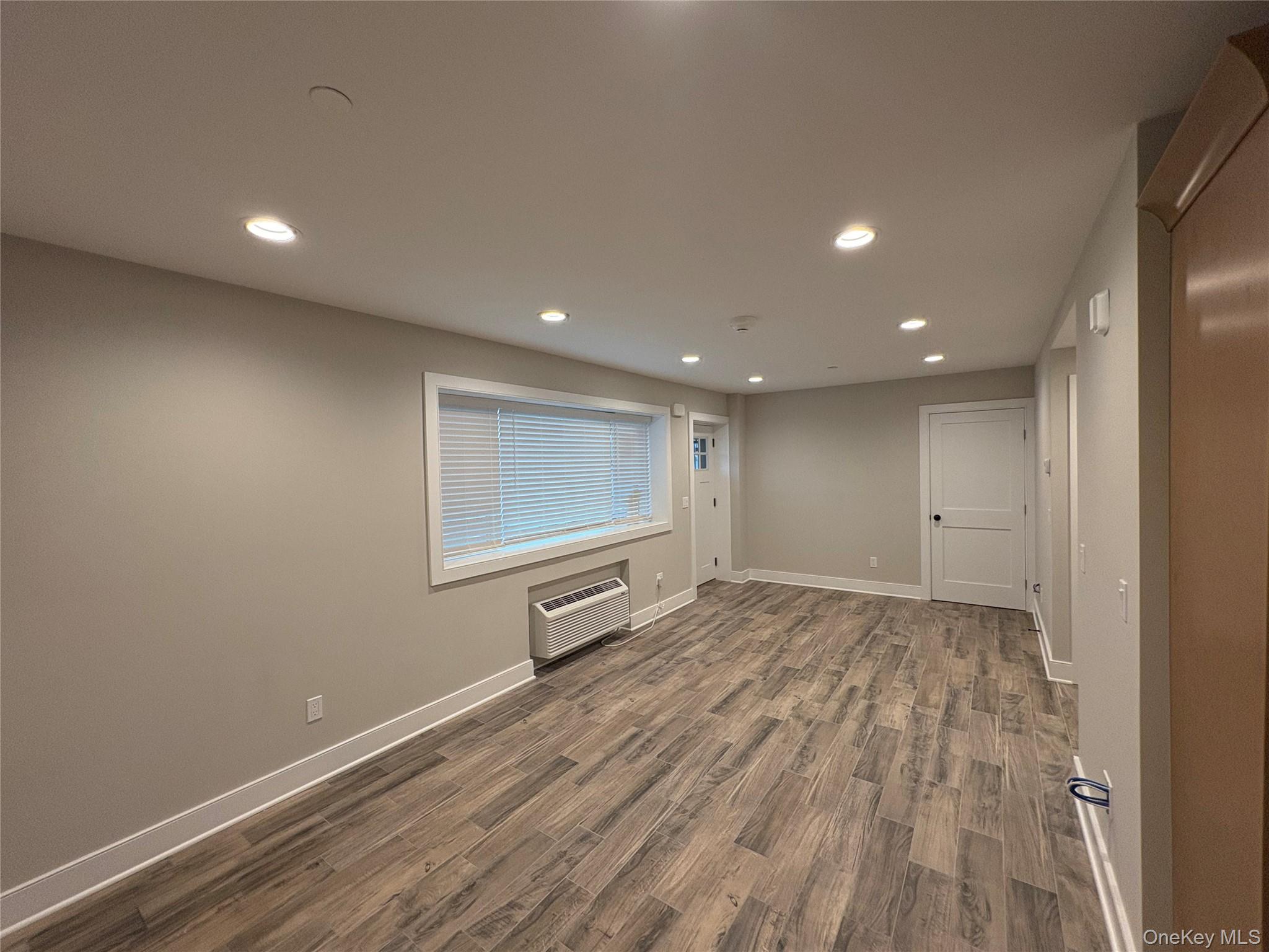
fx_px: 513
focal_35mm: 14
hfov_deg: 102.1
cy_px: 476
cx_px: 634
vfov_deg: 85.7
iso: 200
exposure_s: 1/120
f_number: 2.2
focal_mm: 2.22
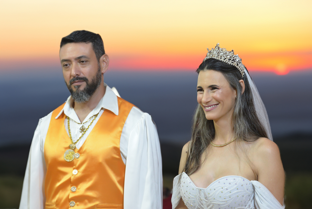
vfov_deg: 19.5
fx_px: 607
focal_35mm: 70
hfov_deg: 28.8
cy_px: 104
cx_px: 156
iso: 3200
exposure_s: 1/250
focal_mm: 70
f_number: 5.6
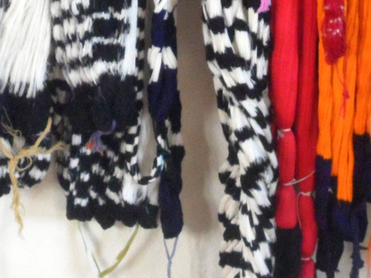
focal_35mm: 190
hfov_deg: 10.3
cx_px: -9
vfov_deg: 7.8
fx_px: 2036
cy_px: -20
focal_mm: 11.2
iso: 800
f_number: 5.6
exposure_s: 1/45
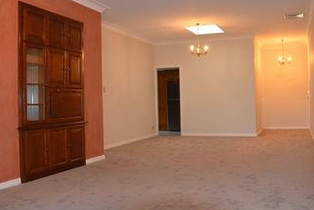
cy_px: 96
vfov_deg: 34.2
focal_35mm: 39
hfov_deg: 49.4
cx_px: 176
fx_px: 340
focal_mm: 18
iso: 3200
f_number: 7.1
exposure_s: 1/60
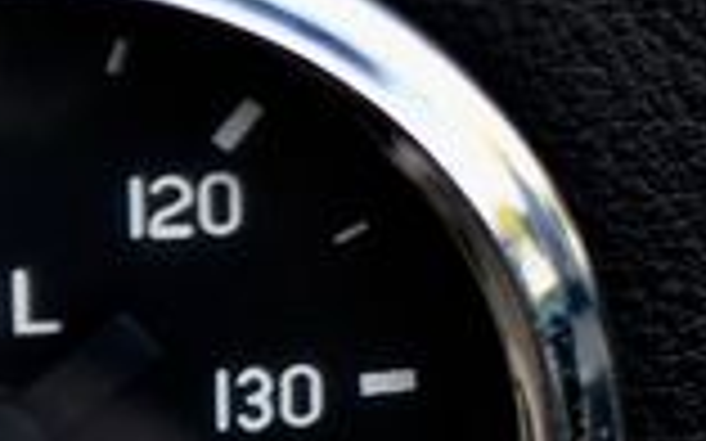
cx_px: 1363
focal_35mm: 350
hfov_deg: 5.9
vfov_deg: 3.7
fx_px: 6732
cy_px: 2
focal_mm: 56
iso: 400
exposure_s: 1/250
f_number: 5
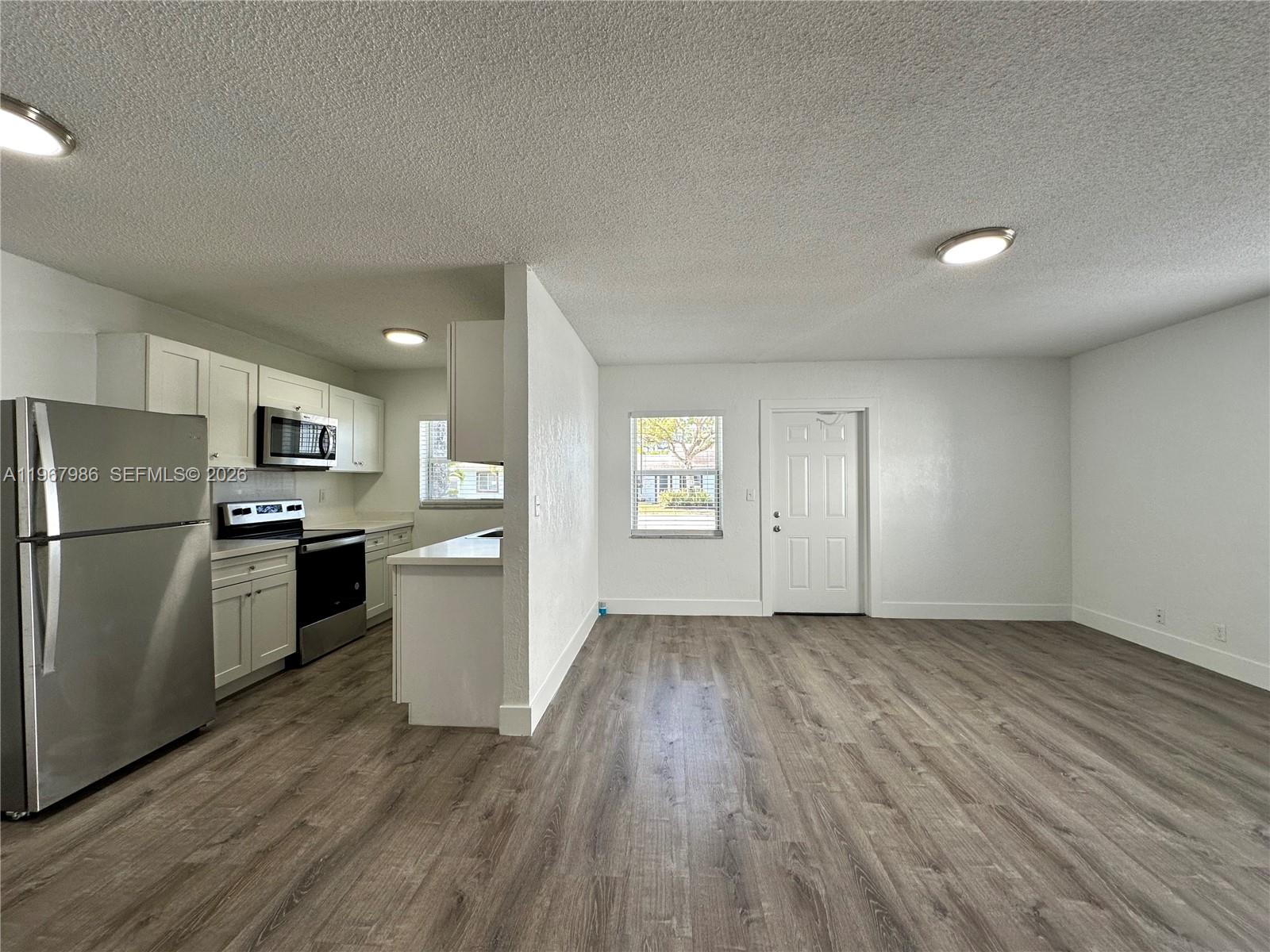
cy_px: 476
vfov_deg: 85.7
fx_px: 514
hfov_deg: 102.1
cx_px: 635
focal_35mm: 14
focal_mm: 2.22
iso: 64
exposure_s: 1/99
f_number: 2.2
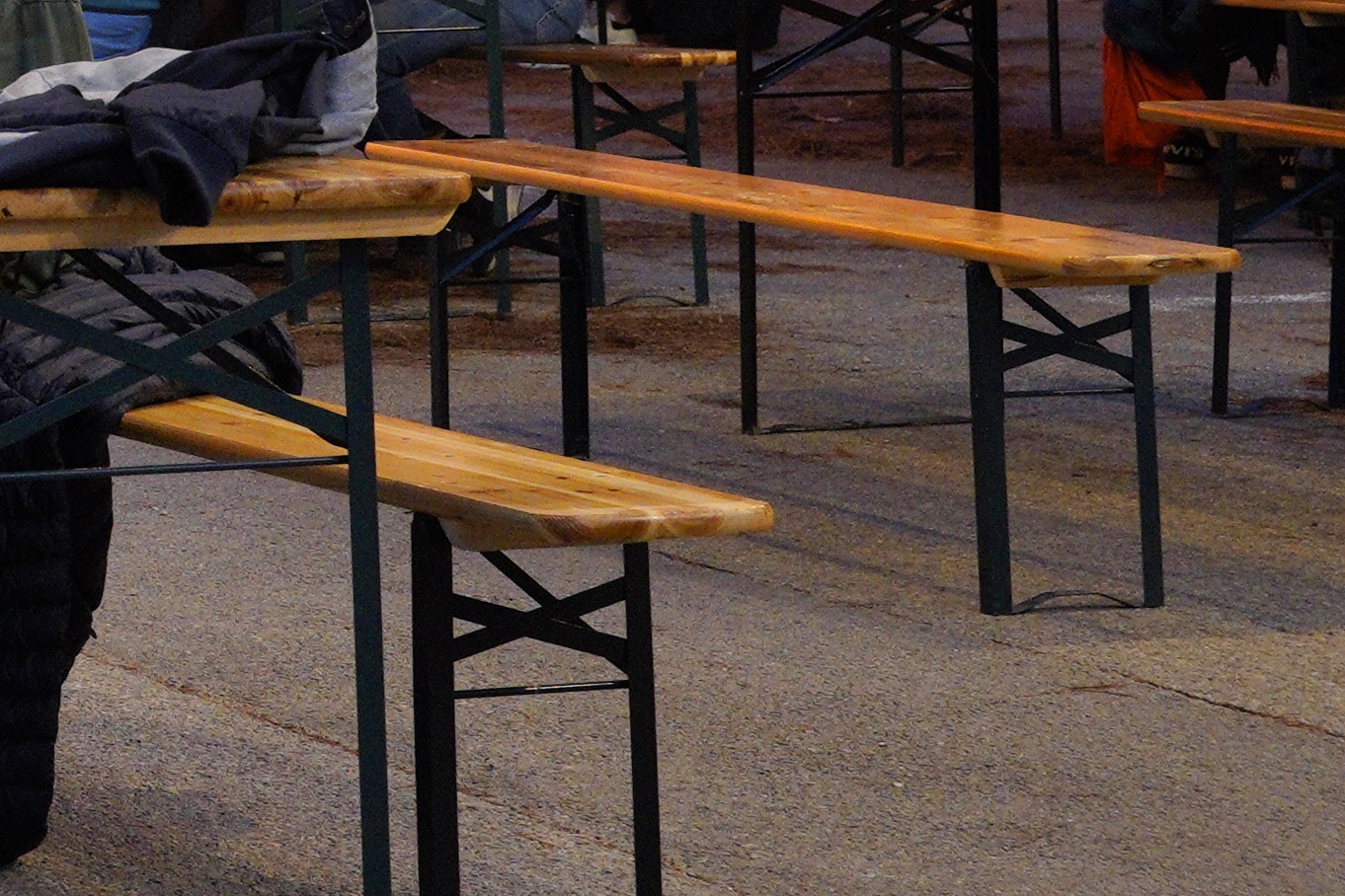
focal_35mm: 163
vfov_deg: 8.2
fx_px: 6089
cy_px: -657
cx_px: -1420
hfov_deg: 11.3
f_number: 5.6
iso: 2500
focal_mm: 37
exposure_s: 1/15
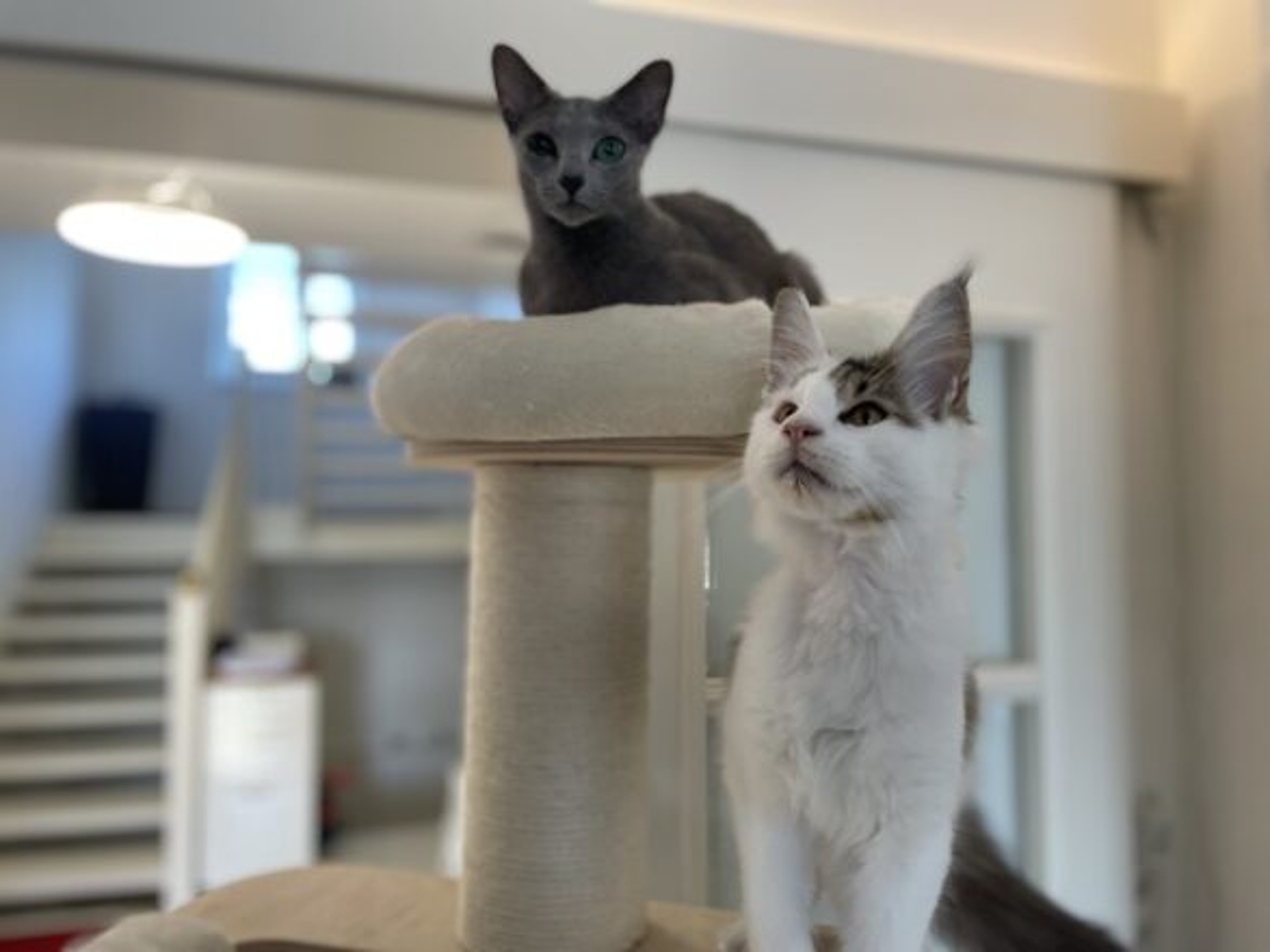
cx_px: 635
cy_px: 476
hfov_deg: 67.3
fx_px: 954
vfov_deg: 53.0
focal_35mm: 26
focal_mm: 4.2
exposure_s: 1/59
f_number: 1.6
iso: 125
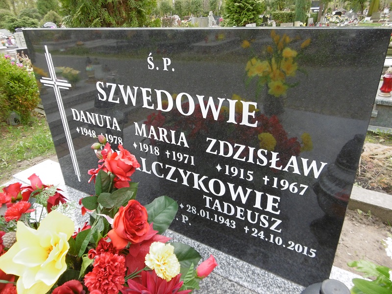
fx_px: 272
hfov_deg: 71.6
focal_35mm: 24
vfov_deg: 56.8
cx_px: 196
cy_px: 147
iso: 100
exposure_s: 1/125
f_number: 3.1
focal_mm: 4.3
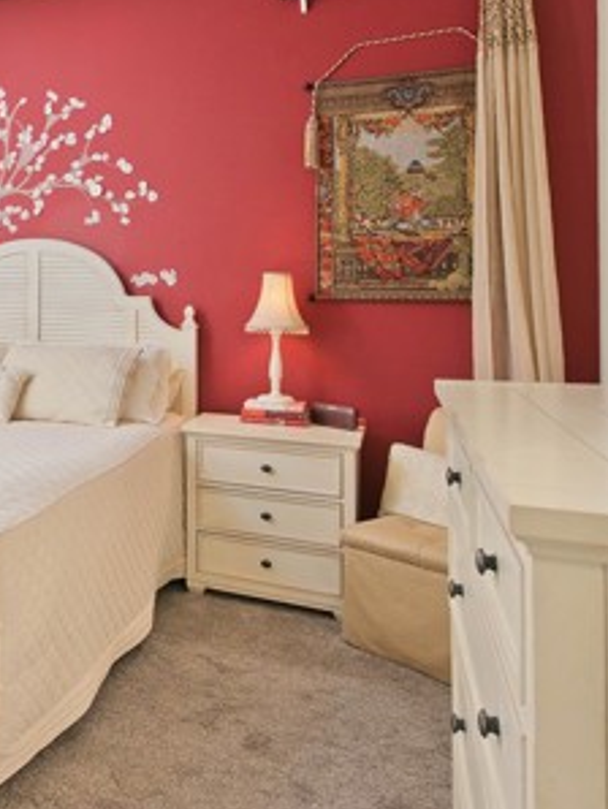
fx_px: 772
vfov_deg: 54.0
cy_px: 259
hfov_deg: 34.8
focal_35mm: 33
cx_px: -111
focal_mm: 16
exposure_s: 1/500
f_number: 5
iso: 400
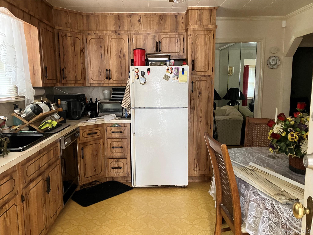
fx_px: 253
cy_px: 118
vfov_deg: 49.7
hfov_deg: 63.4
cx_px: 156
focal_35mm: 28
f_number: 1.8
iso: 320
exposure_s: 1/44
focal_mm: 3.99
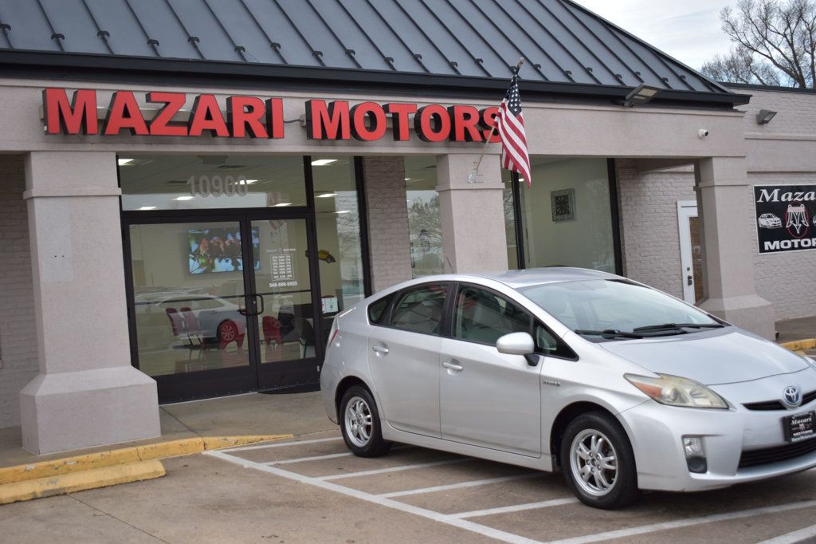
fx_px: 1054
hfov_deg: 42.3
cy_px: 272
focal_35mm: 46
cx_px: 408
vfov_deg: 28.9
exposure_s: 1/200
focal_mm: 31
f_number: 4.2
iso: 200
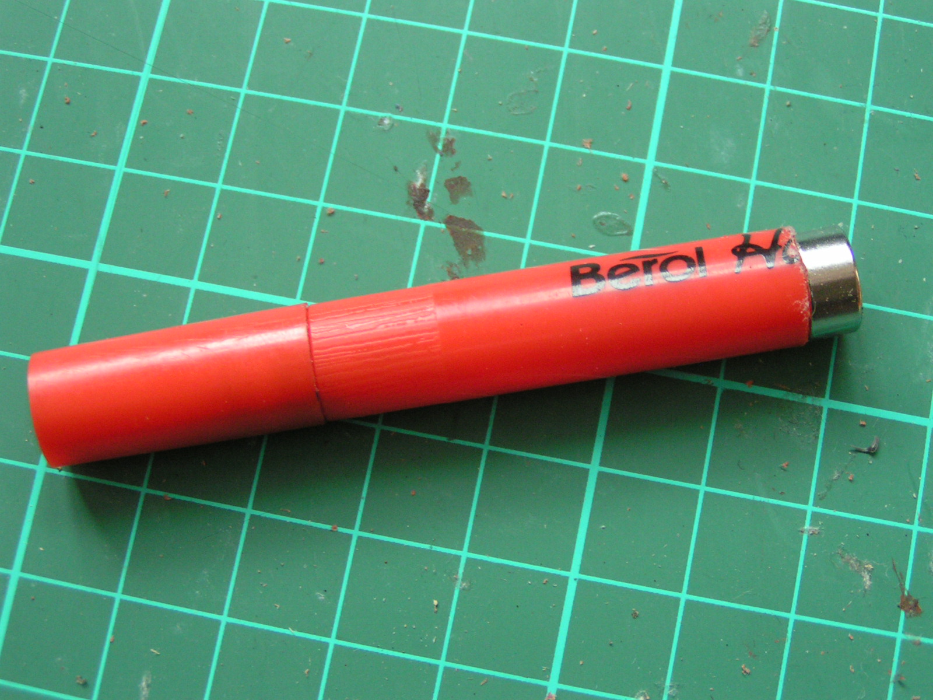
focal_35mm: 63
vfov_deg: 23.3
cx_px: 466
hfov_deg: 30.7
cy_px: 350
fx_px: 1698
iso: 200
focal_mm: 9.7
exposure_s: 1/30
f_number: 3.2
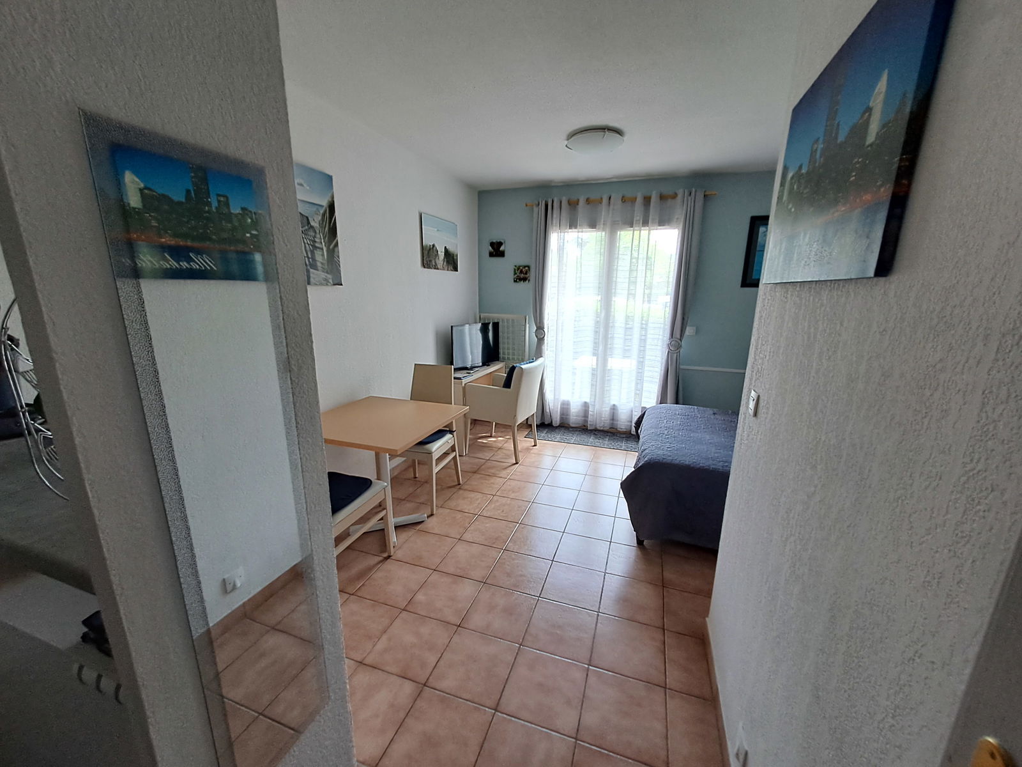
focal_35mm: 13
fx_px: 384
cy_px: 384
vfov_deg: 89.9
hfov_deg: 106.2
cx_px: 511
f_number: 2.2
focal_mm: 1.42
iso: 64
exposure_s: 1/50
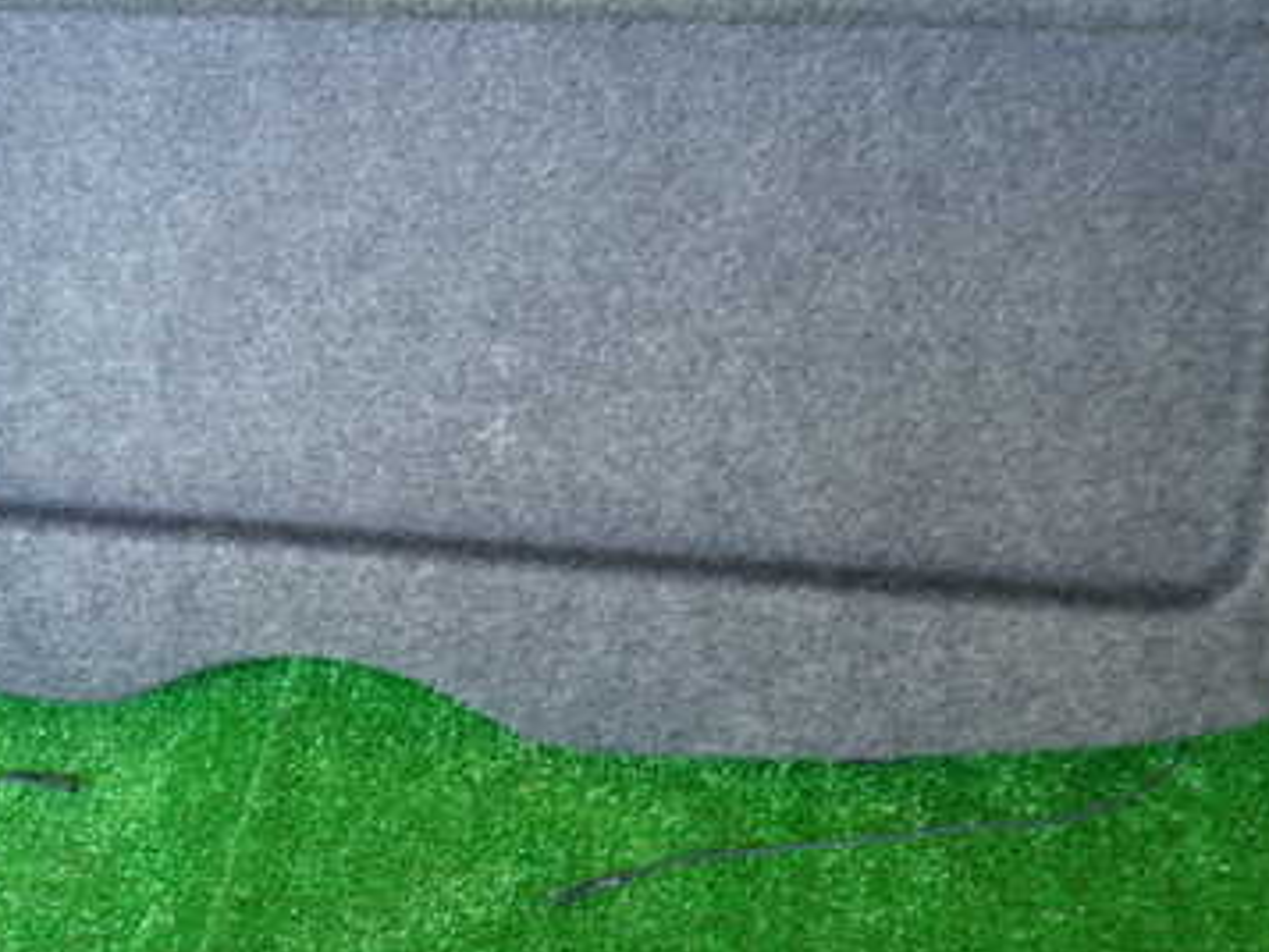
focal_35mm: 42
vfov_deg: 34.1
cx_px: 448
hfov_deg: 44.3
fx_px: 1540
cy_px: 341
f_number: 2
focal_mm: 4.5
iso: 200
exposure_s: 1/30
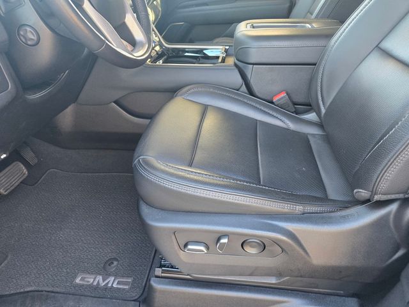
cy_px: 154
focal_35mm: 23
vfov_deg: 58.9
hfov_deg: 73.9
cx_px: 204
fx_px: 272
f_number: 1.8
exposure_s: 1/120
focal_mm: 5.4
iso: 320
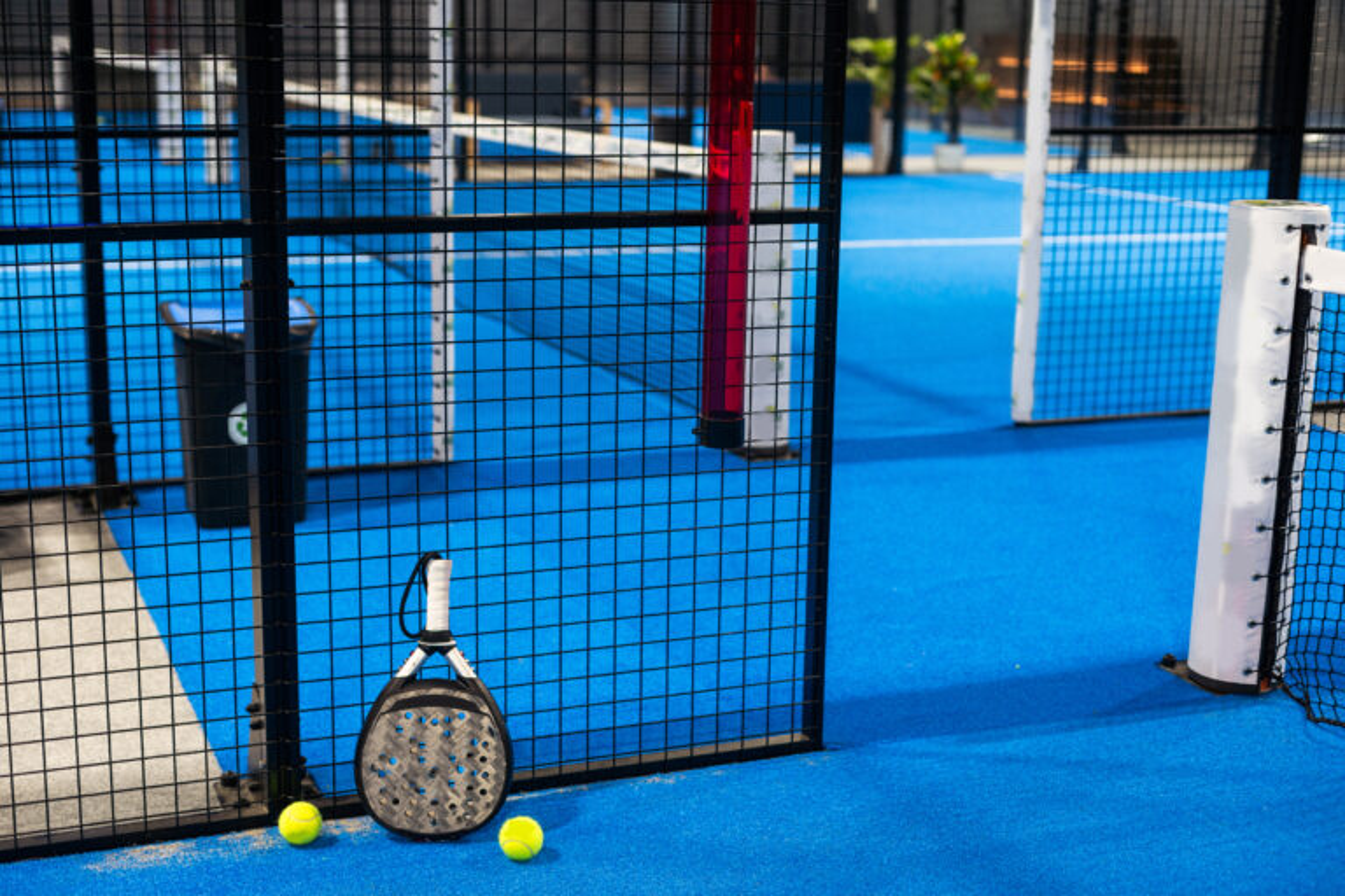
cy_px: 448
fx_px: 1868
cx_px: 672
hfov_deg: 39.6
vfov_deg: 27.0
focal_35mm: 50
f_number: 2.8
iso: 250
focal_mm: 50
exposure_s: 1/80
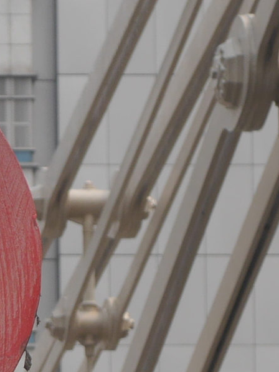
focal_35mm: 368
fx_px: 3958
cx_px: -286
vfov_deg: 5.3
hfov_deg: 4.0
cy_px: 817
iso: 160
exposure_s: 1/320
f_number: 8
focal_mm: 33
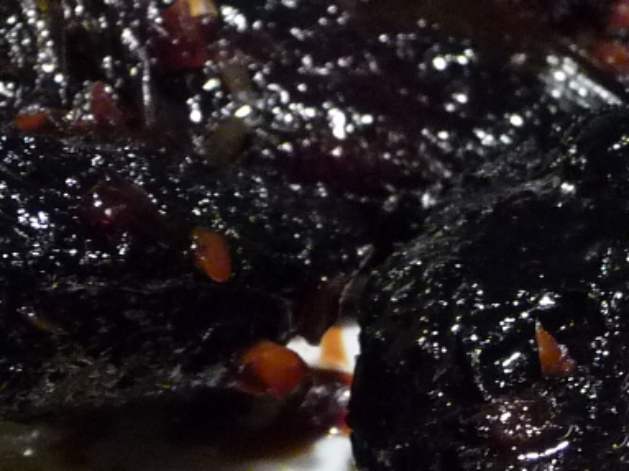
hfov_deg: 16.5
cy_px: 624
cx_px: 640
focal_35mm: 117
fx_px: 2125
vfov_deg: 12.3
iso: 400
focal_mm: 4.7
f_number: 3.3
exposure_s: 1/8
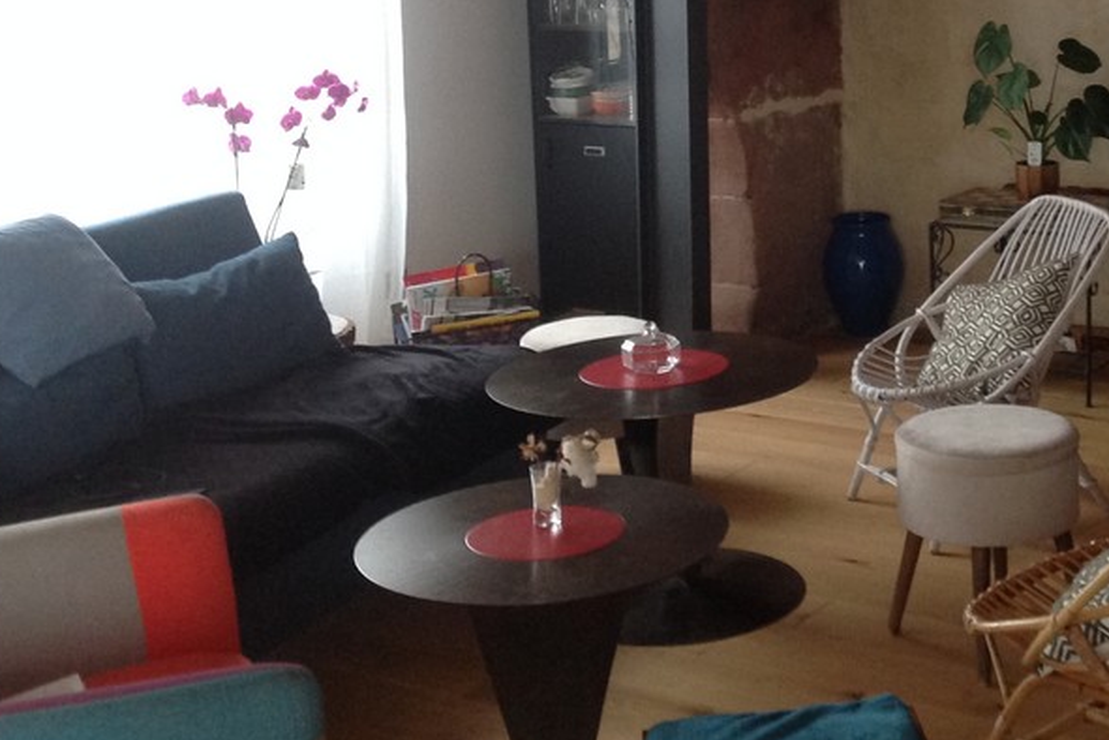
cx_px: 873
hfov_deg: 31.2
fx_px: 1941
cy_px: 82
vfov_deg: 21.1
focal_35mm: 63
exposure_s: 1/17
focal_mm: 4.28
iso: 200
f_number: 2.4
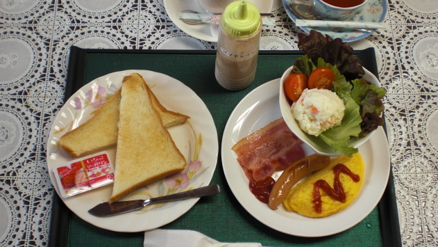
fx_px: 488
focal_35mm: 42
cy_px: 113
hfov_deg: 48.4
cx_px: 217
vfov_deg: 28.3
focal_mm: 6.3
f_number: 3.1
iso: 100
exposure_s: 1/100
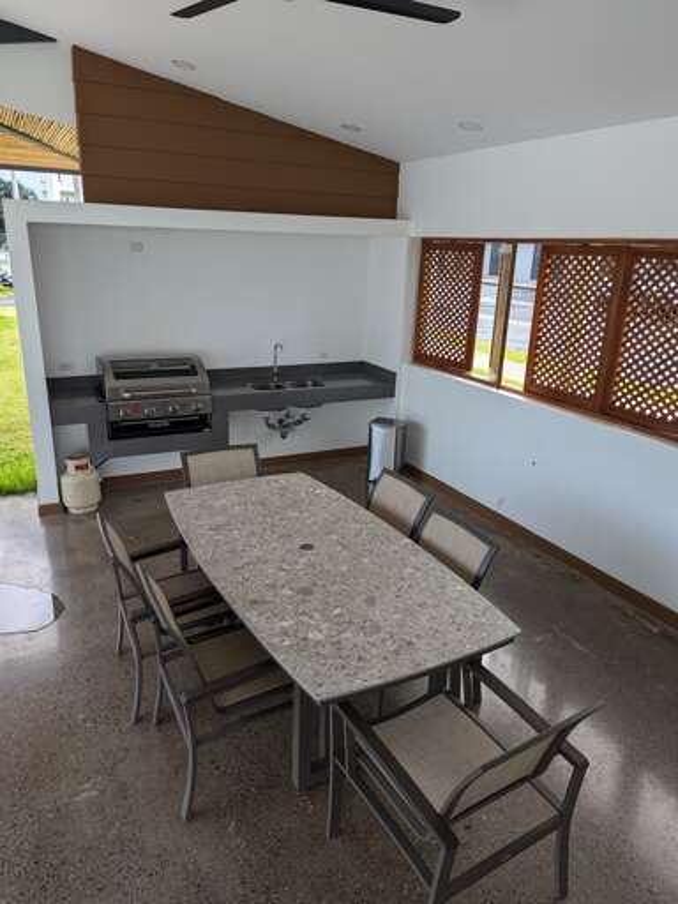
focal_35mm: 24
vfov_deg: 71.6
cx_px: 339
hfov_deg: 56.8
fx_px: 627
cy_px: 452
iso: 35
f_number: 1.85
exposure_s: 1/253
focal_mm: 6.81
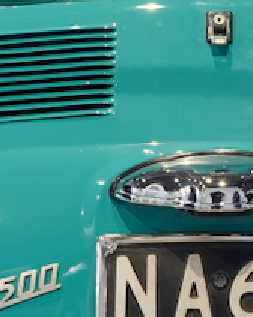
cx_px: 255
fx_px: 1821
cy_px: 116
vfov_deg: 10.0
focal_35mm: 194
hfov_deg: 7.9
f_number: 4
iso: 500
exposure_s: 1/60
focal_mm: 34
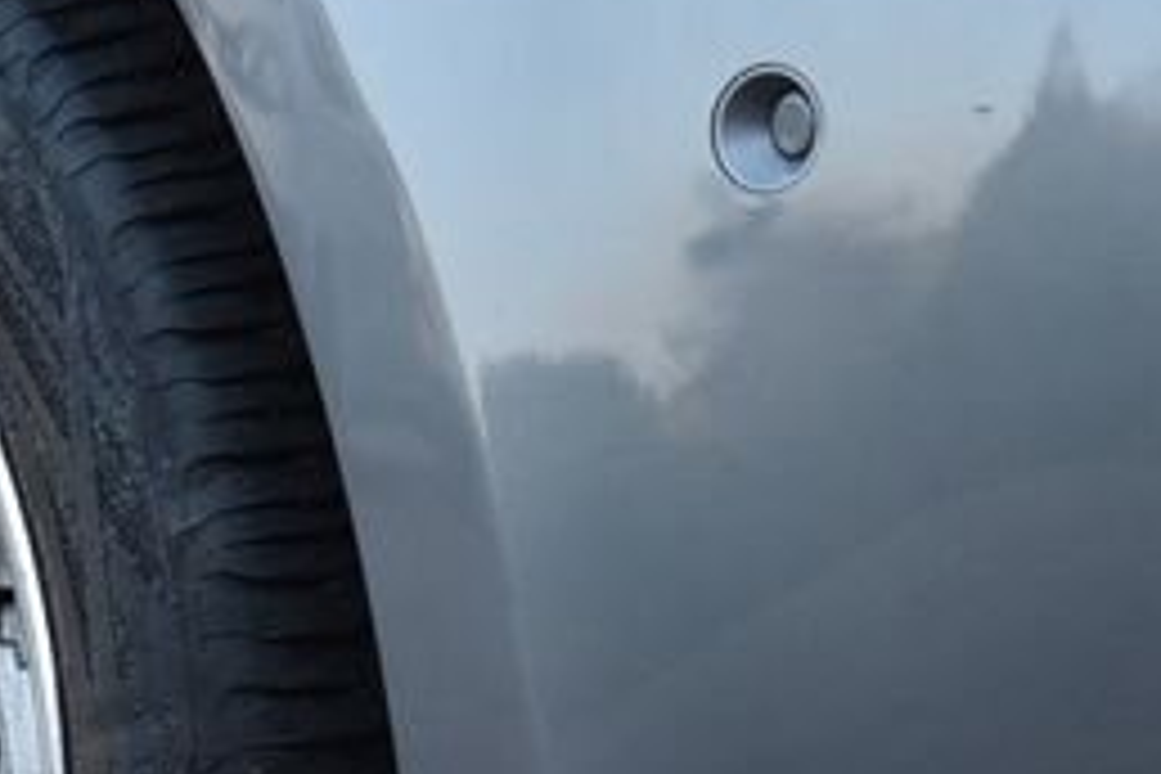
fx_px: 15350
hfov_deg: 4.3
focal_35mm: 476
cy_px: -544
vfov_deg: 2.9
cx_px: 315
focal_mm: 120
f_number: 5.6
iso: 500
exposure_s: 1/125
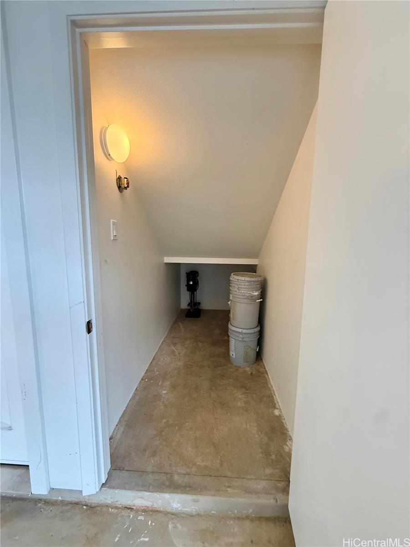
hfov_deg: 85.7
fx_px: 221
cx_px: 205
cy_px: 274
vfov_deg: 102.1
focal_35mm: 14
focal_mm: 2.22
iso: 500
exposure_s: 1/120
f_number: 2.2
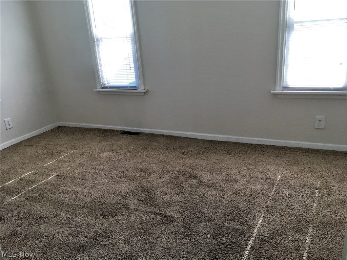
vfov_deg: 48.2
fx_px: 291
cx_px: 174
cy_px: 130
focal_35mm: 29
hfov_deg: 61.7
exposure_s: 1/120
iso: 40
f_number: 2.2
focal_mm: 4.15
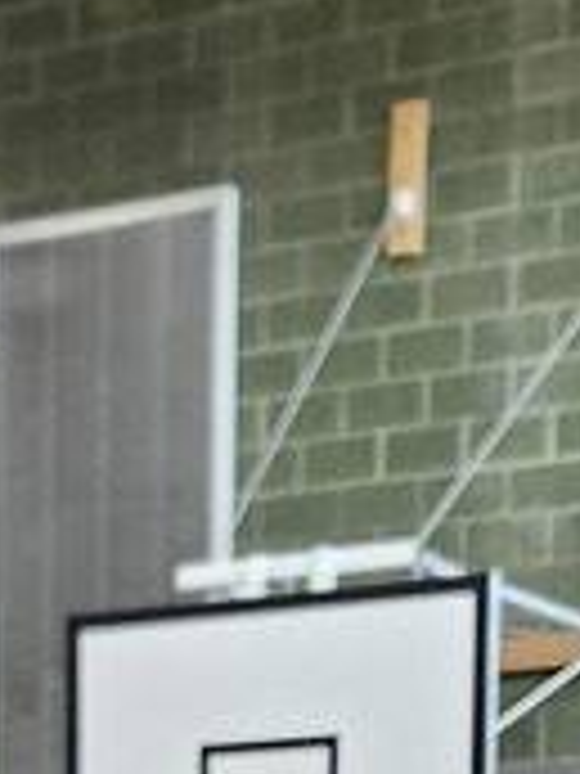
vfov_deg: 12.7
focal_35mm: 137
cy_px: 1539
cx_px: 301
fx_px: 3061
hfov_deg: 10.8
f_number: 1.8
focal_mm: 5.54
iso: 400
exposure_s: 1/120
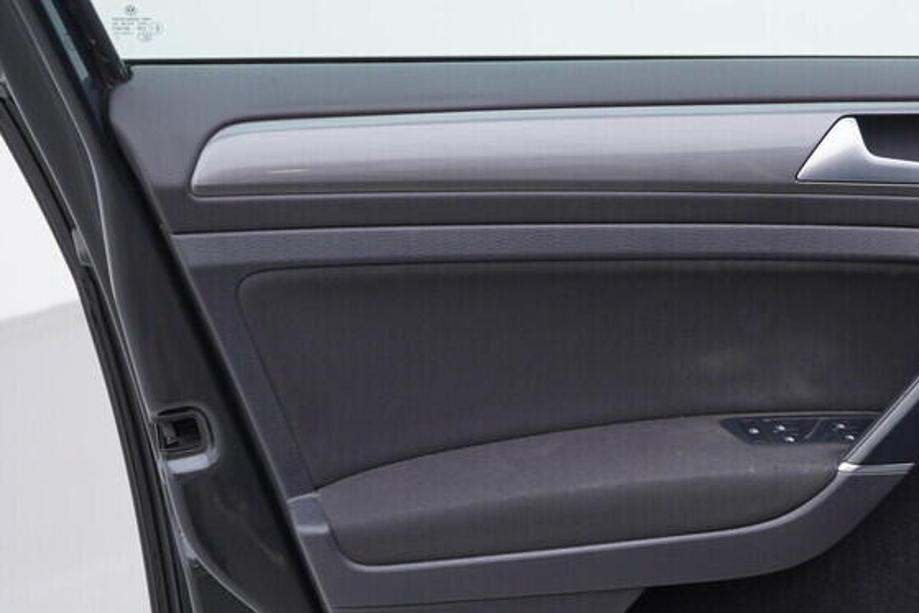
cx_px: 812
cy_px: 336
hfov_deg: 29.4
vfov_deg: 20.6
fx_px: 1685
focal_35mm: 66
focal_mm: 24
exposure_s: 1/50
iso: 125
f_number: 3.2
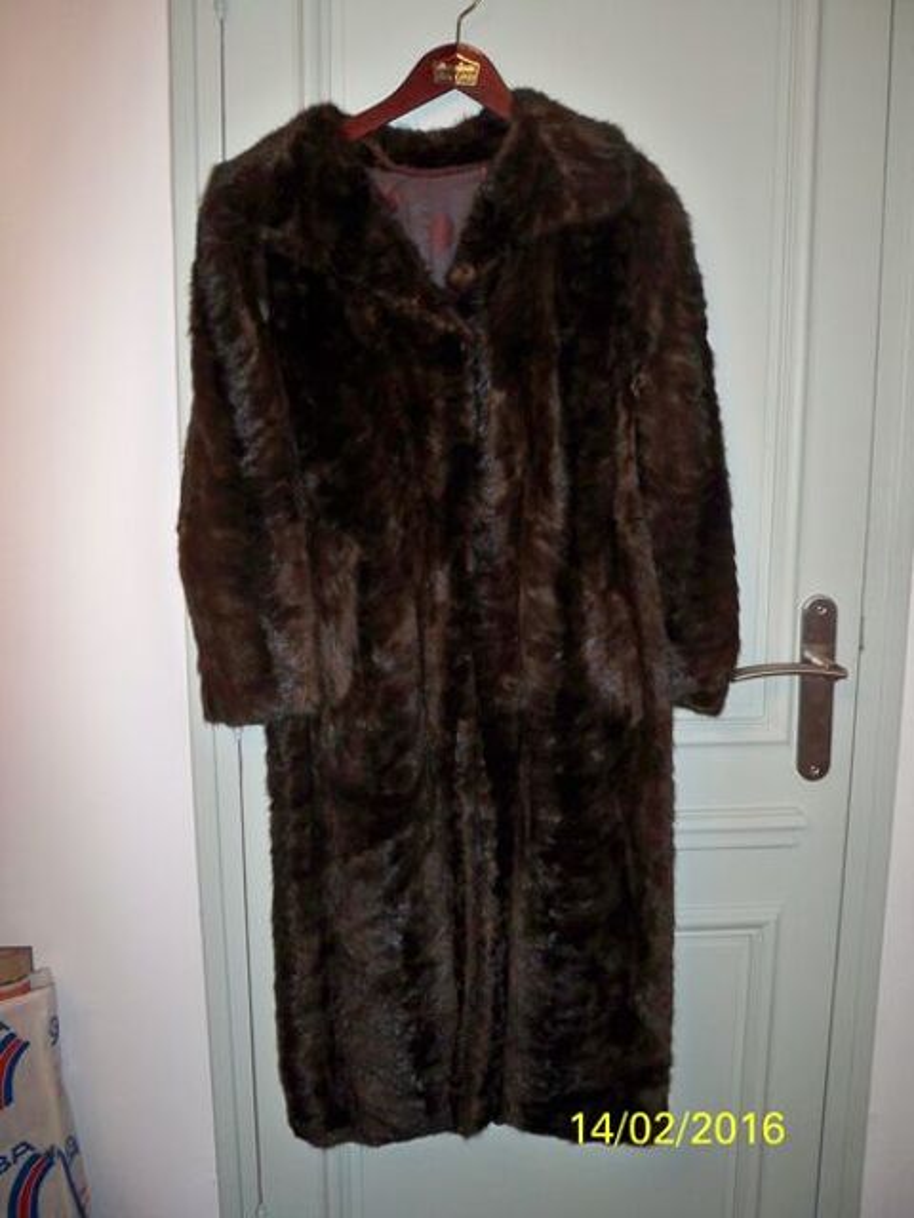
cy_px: 609
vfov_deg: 52.6
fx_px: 1232
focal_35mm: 35
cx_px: 457
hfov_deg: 40.7
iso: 200
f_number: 3.1
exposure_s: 1/30
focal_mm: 6.3
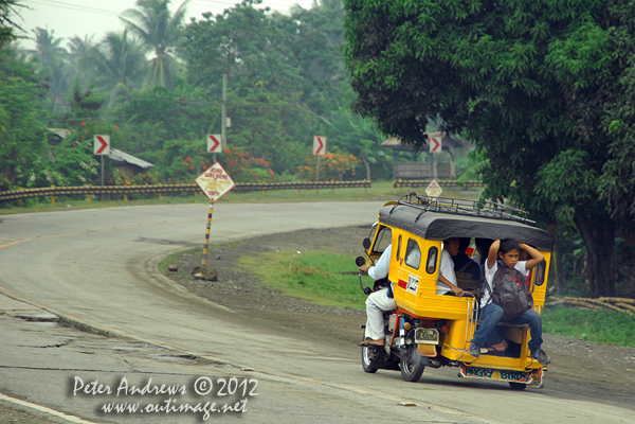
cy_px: 212
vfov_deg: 10.8
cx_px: 318
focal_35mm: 128
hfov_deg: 16.1
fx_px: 2249
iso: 400
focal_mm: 85
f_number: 5.6
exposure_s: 1/320
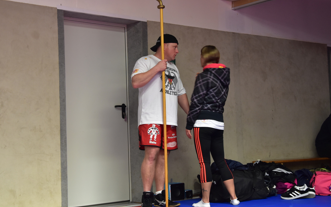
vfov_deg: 20.8
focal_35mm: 63
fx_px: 565
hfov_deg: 32.7
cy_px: 99
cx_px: 173
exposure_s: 1/15
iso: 1250
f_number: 6.3
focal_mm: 35
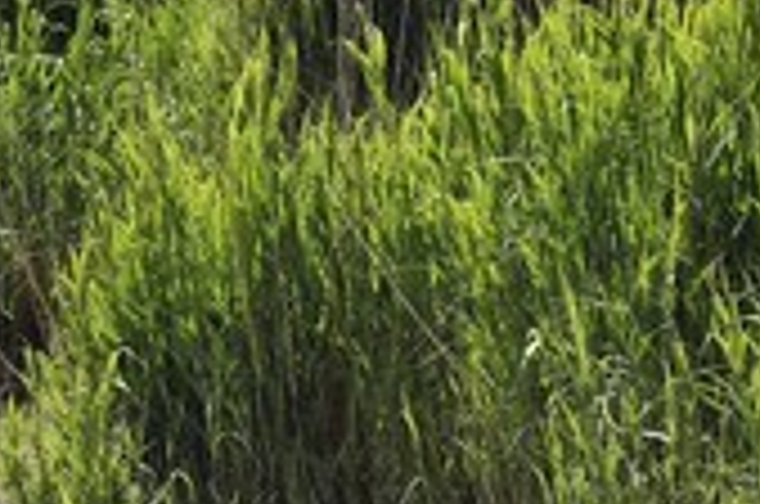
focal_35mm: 498
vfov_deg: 2.7
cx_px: 9
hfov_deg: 4.1
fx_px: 10493
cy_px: 423
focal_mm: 200
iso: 200
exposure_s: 1/1250
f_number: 6.3
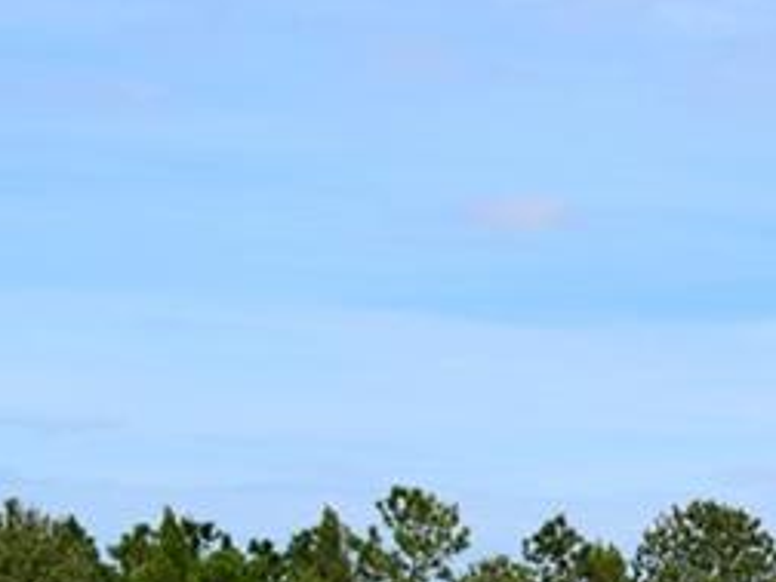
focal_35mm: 117
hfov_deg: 15.0
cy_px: 690
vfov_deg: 12.4
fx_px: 2623
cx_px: 1327
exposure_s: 1/500
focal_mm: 20
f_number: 11
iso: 220
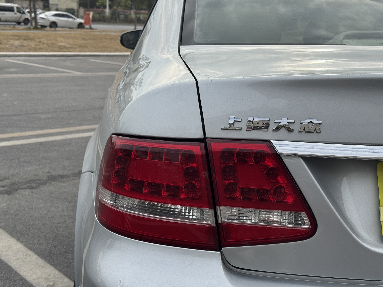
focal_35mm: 48
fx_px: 531
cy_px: 144
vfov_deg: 30.3
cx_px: 192
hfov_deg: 39.7
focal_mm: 6.76
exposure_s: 1/3610
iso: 64
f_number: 1.78
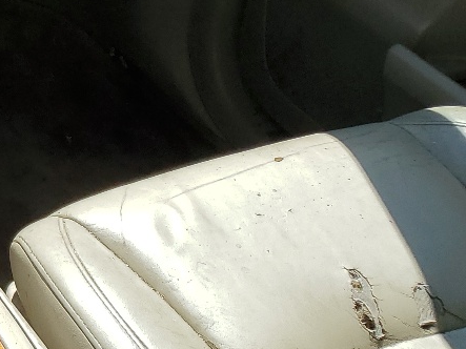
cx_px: -341
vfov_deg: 15.7
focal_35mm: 94
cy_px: 147
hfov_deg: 17.5
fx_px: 1265
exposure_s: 1/1667
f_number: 1.5
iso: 50
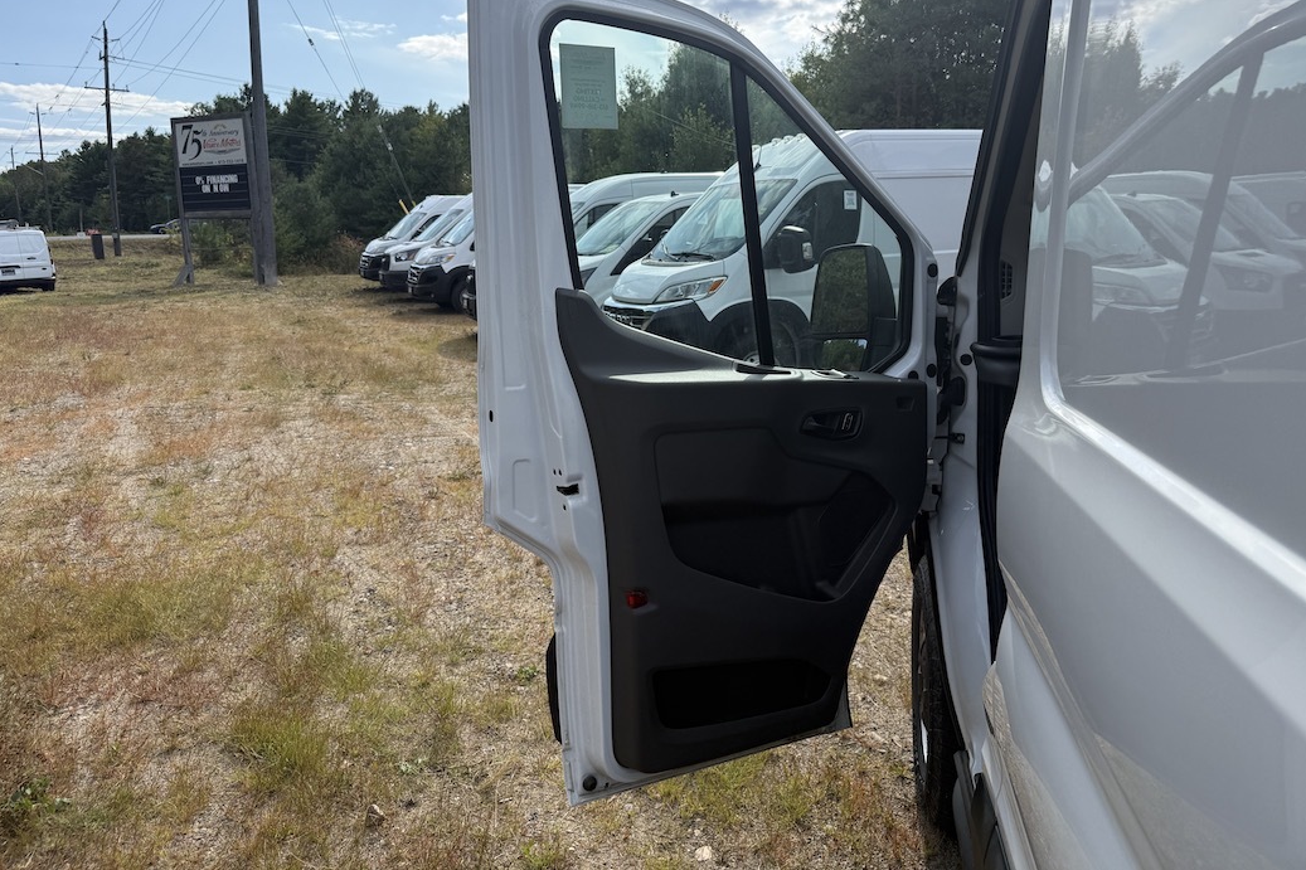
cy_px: 361
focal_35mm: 26
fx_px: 943
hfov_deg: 69.4
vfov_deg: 49.3
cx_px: 675
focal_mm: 6.76
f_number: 1.78
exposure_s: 1/3759
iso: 100
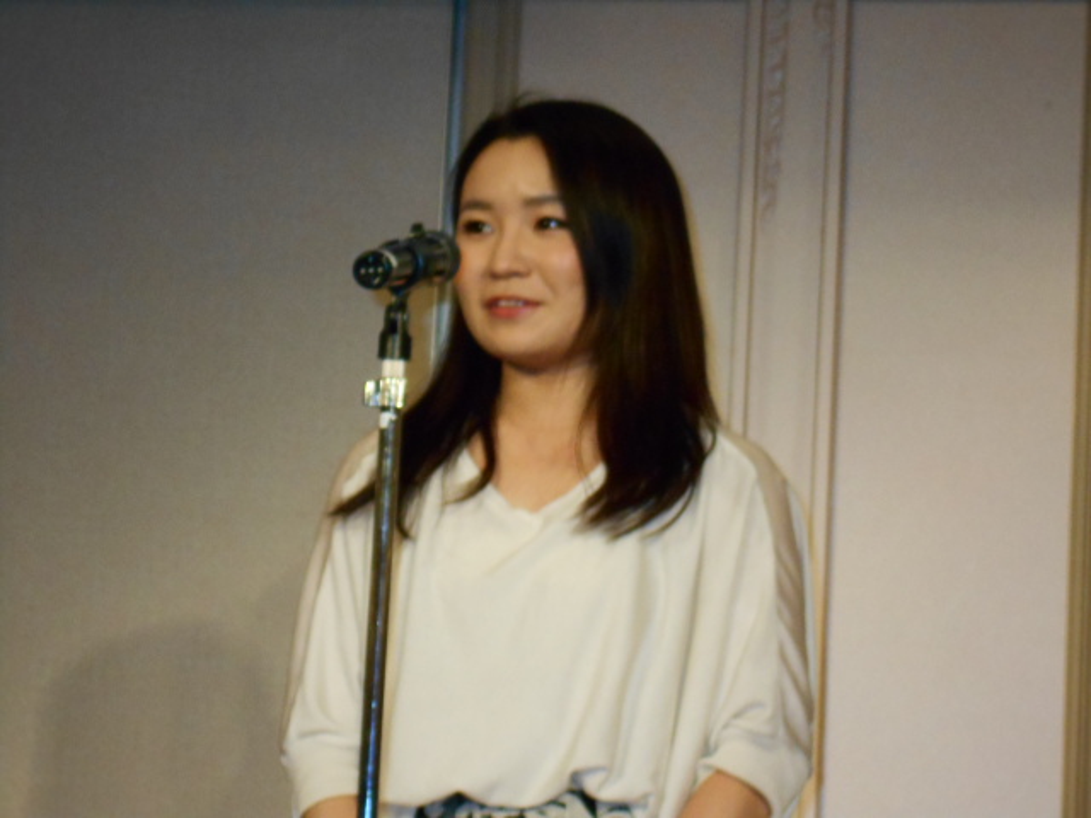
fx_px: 4097
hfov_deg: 15.2
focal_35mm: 130
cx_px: 546
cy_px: 409
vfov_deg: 11.4
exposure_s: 1/60
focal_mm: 23
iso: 640
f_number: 6.5
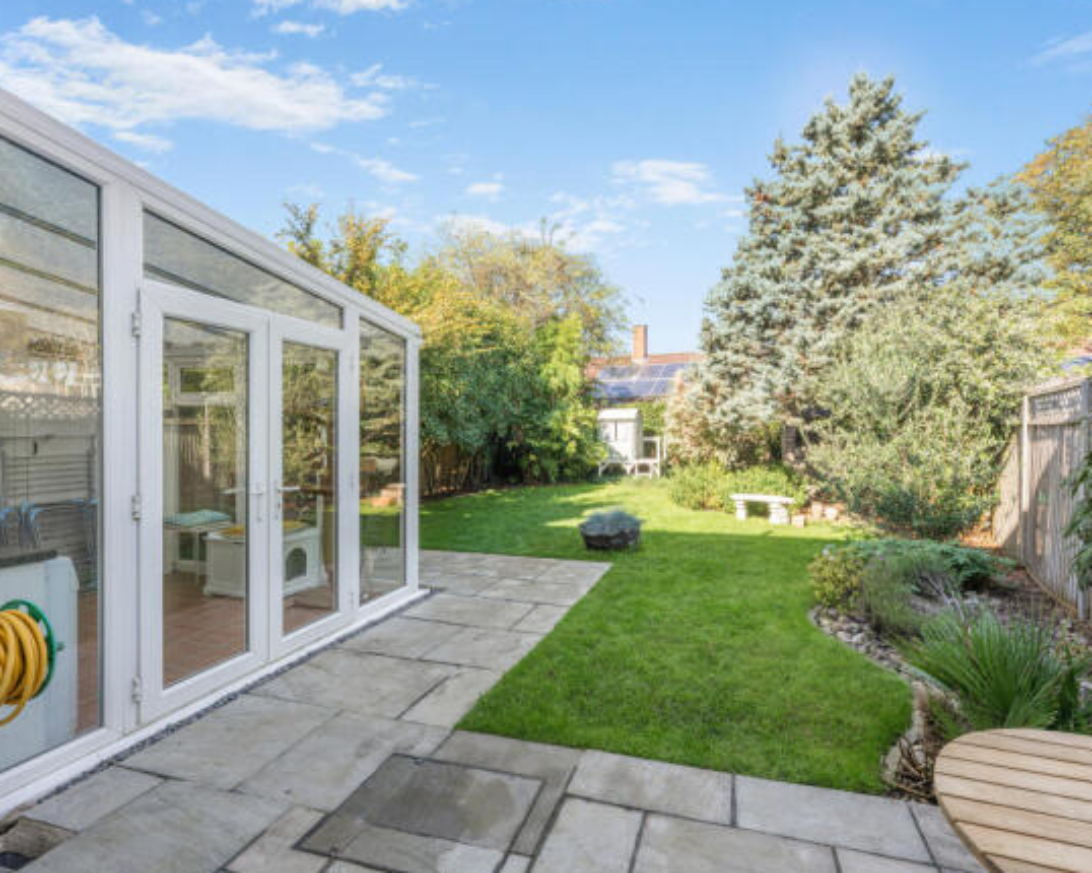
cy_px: 435
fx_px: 517
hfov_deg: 93.0
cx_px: 586
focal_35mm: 16
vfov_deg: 80.3
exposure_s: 1/40
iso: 64
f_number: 11
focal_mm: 14
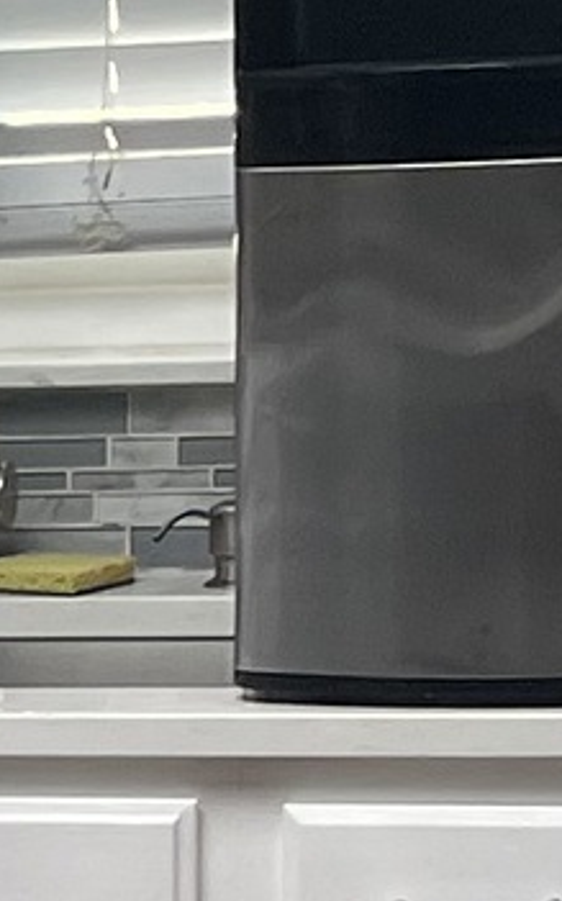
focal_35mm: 232
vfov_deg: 8.7
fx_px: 5692
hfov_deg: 5.3
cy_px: 1517
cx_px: -1173
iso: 80
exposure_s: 1/121
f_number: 1.6
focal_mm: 5.1
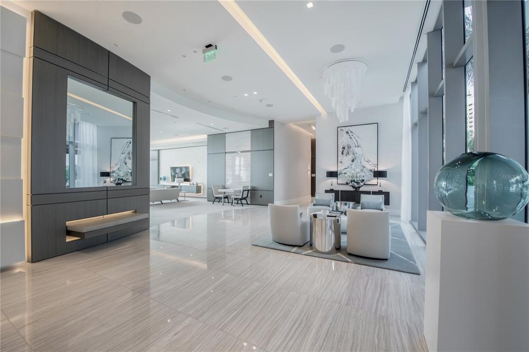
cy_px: 176
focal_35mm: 14
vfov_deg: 81.2
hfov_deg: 104.3
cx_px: 264
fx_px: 206
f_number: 7.1
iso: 320
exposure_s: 1/1250
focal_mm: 14
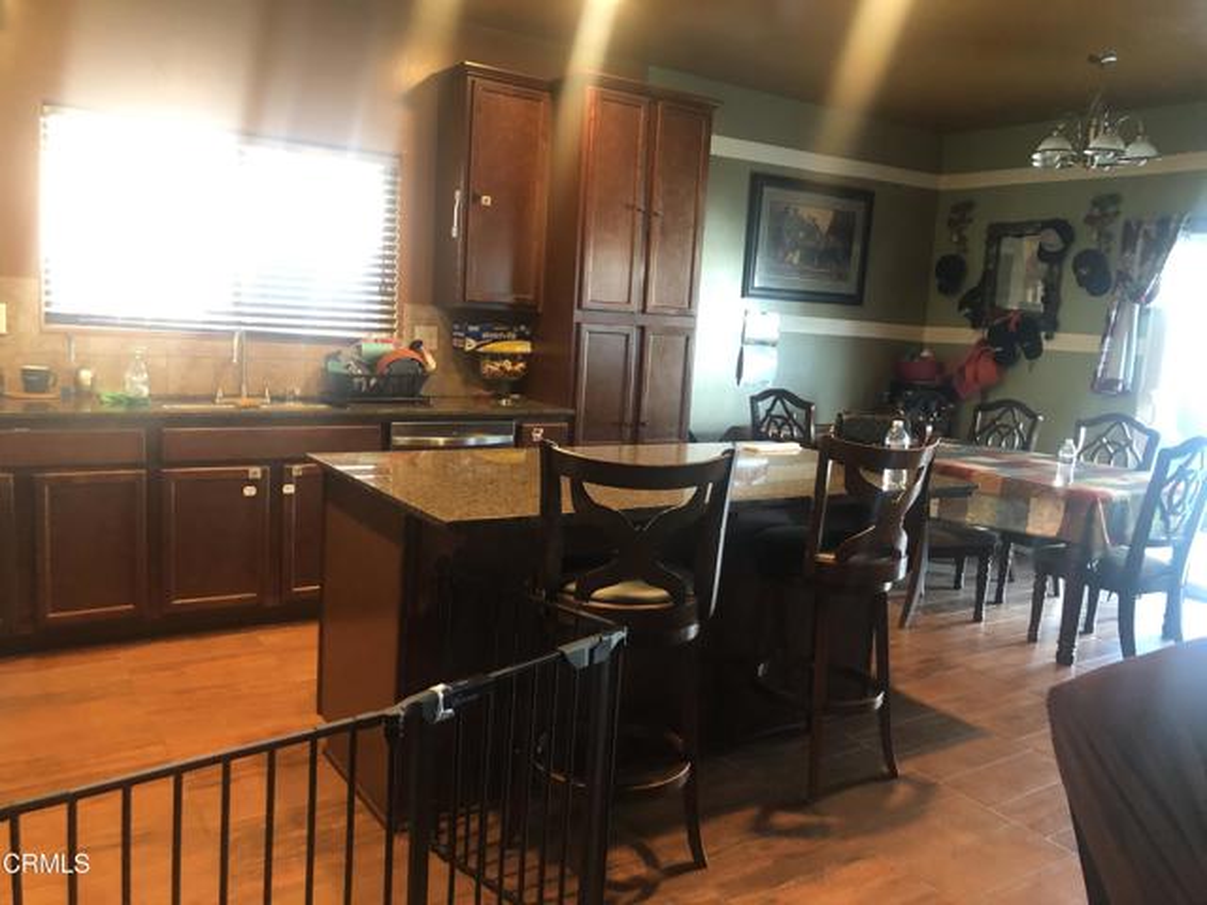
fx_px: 976
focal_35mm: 28
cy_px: 452
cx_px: 604
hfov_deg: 63.4
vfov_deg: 49.7
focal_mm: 3.99
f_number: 1.8
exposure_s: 1/10
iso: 100
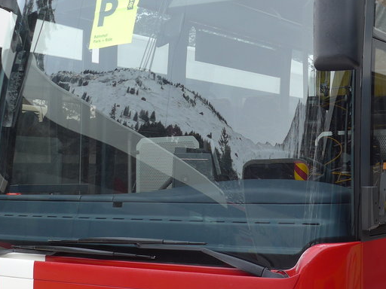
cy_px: 153
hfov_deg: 28.3
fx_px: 758
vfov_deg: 21.6
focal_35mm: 68
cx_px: 263
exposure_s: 1/200
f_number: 2.8
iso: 80
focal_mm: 6
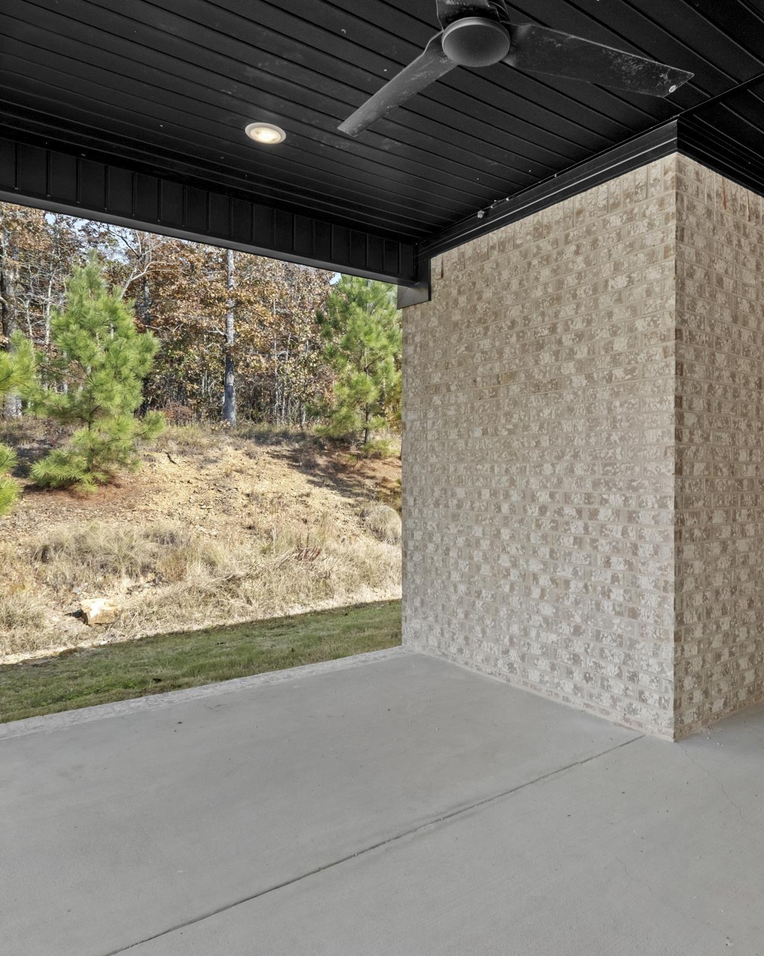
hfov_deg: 62.2
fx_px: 622
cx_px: 480
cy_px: 477
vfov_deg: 75.0
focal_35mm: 22
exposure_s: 1/20
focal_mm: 10
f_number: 8
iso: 400
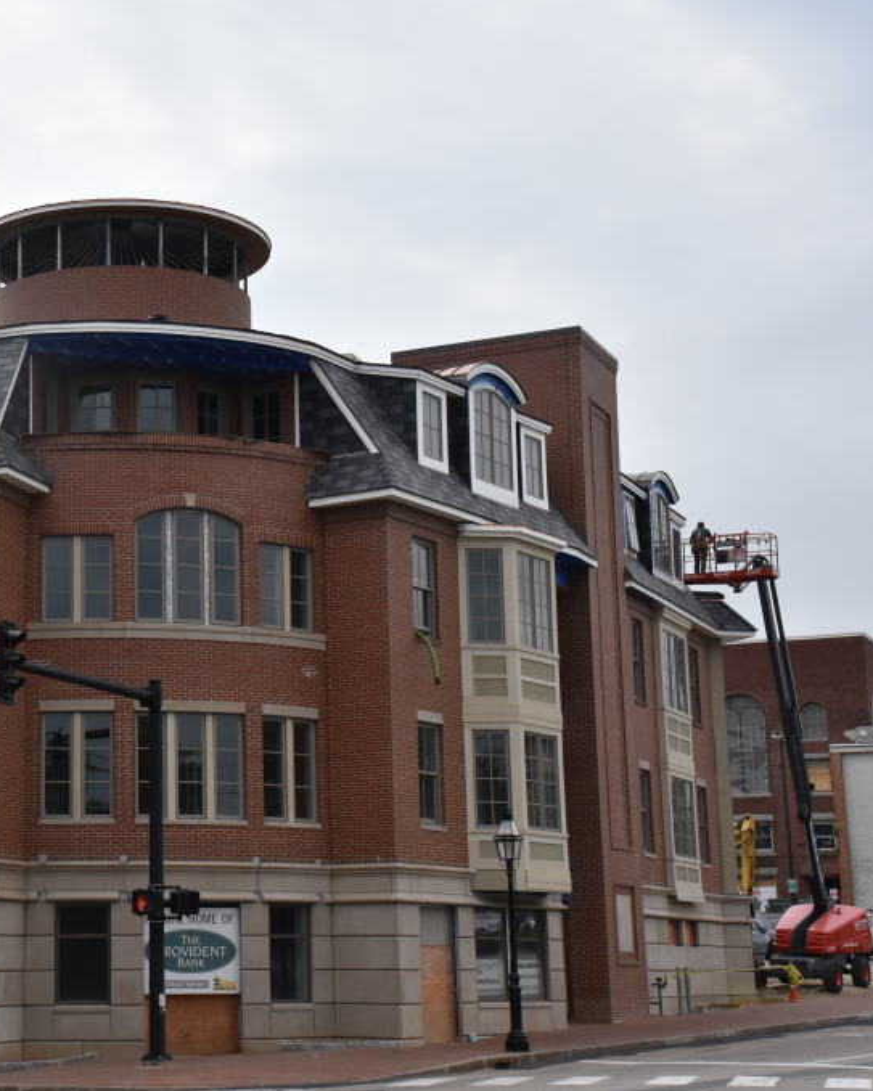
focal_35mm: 68
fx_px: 2197
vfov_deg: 27.9
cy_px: 545
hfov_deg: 22.0
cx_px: 109
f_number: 11
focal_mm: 48
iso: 2500
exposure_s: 1/2500
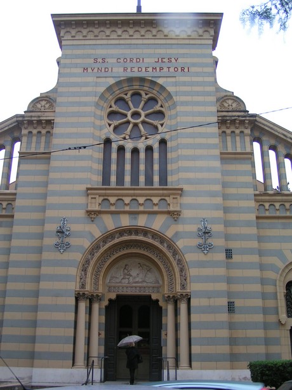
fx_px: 427
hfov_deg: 37.7
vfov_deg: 49.0
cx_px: 146
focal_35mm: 38
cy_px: 195
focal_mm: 5.8
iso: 80
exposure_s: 1/50
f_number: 2.8
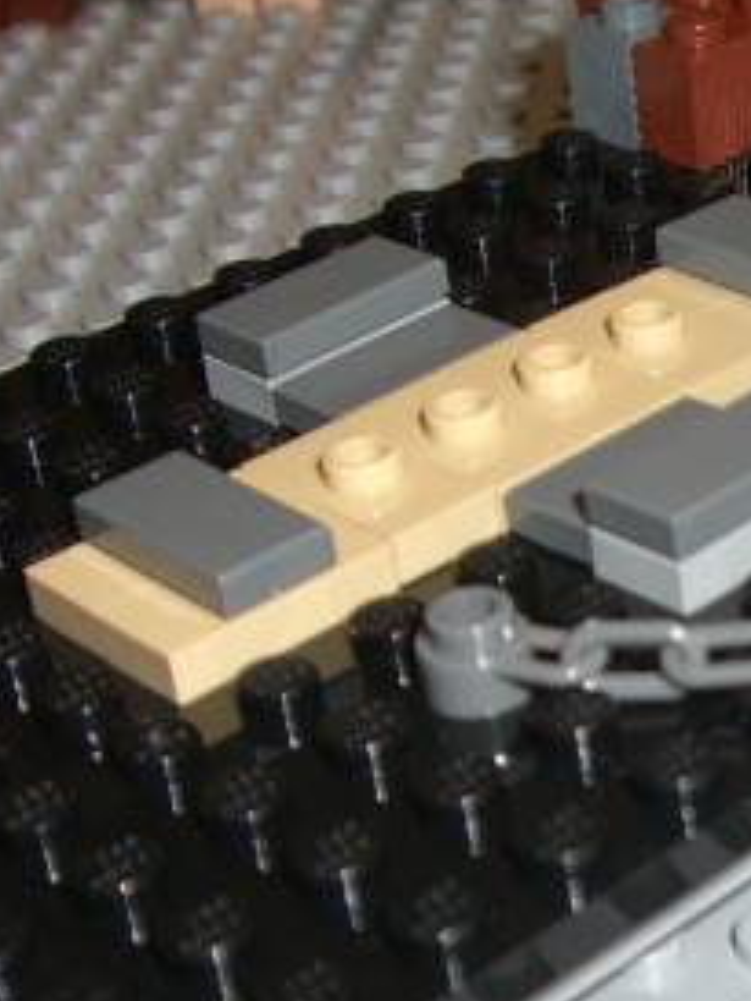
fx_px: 2572
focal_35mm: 89
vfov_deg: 21.8
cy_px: 781
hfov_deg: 15.7
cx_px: 1018
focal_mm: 6.2
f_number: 2.7
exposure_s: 1/60
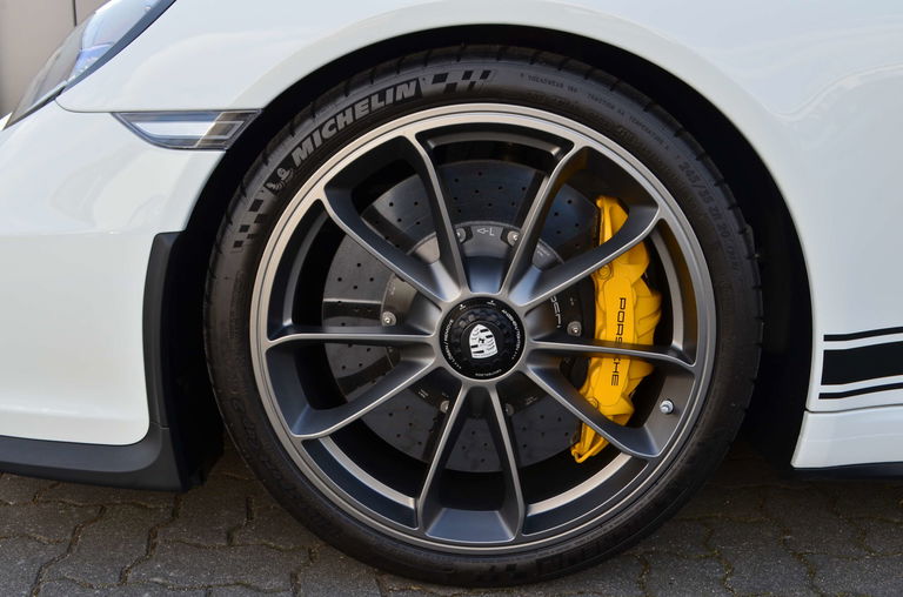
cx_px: 452
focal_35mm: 36
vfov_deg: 36.7
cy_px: 298
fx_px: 901
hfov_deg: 53.2
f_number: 10
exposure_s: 1/60
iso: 200
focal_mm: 24
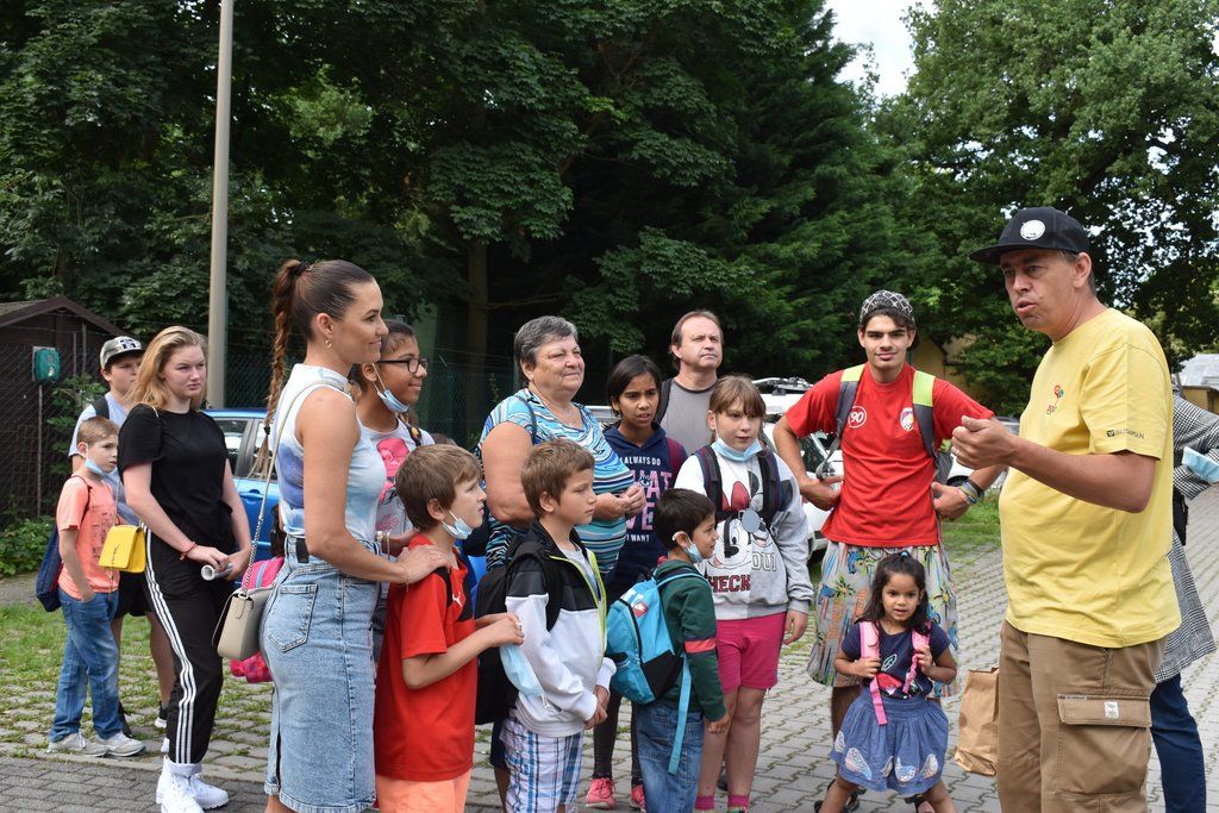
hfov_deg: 51.3
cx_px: 610
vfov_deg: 35.5
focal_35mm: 38
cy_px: 406
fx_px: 1270
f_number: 8
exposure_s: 1/250
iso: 320
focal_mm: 25
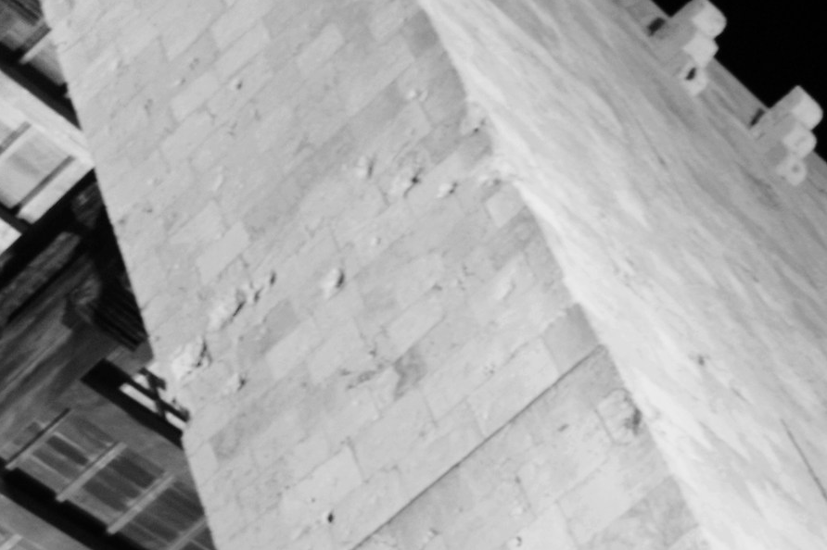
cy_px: 232
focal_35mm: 113
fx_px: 2595
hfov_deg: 17.5
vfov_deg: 12.1
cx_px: -85
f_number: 3.5
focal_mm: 28
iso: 400
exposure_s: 1/2.5
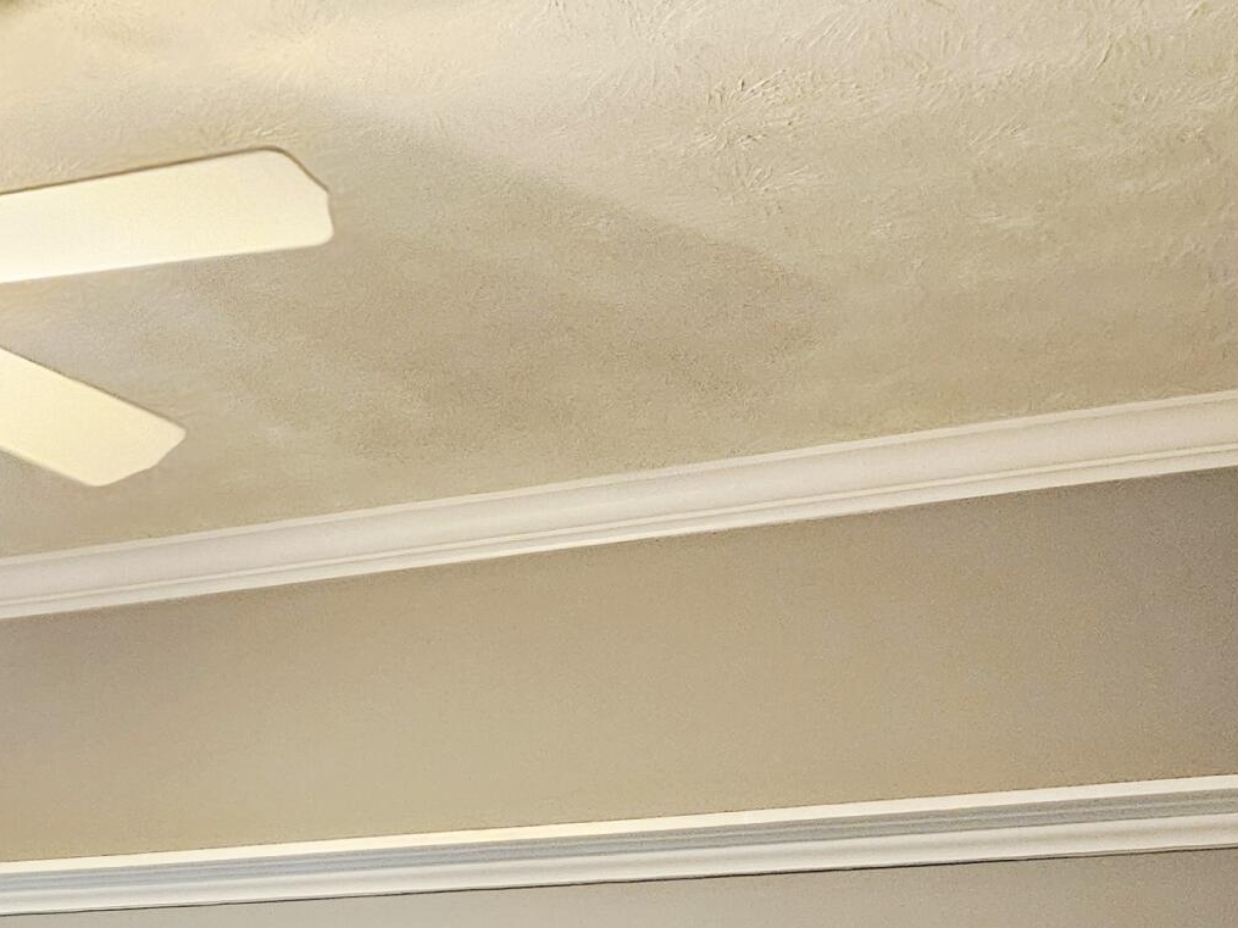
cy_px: 1313
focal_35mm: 68
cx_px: -276
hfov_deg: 25.4
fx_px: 2432
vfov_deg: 19.4
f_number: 1.8
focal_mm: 5.4
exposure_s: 1/120
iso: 1000
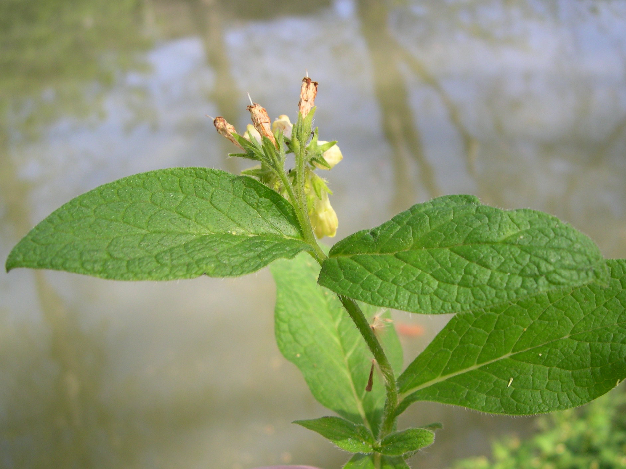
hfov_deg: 49.0
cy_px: 234
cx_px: 313
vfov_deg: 37.7
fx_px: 687
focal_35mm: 38
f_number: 2.8
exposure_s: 1/330
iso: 100
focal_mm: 8
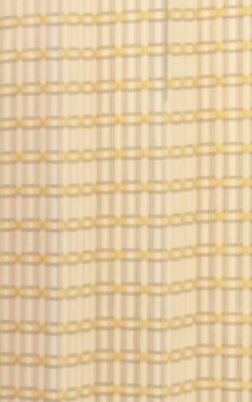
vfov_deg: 11.1
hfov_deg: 5.9
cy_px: 345
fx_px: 2063
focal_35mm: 188
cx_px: -786
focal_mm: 35
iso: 1000
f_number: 4.5
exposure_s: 1/200
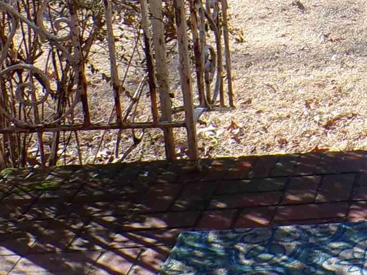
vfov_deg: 13.6
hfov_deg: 15.9
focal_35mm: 106
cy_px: -43
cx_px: 654
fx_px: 1124
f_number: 4.4
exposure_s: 1/170
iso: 100
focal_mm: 4.3
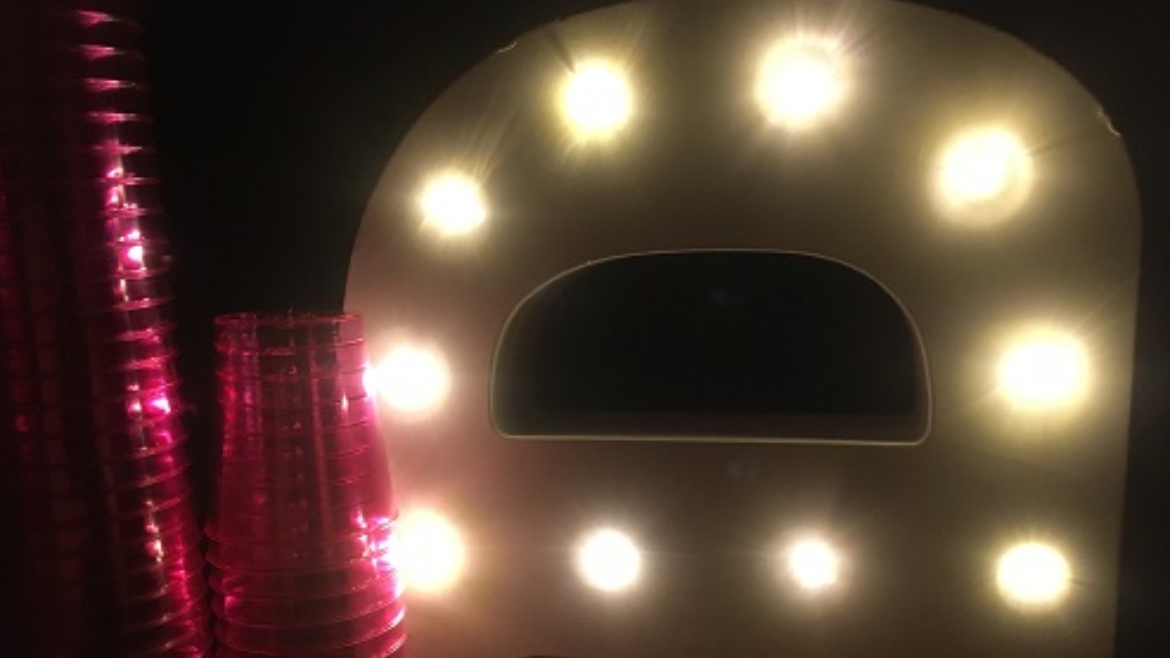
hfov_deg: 61.0
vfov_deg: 36.4
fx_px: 993
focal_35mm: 32
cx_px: 583
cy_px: 430
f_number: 2.2
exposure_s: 1/33
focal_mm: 4.15
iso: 250
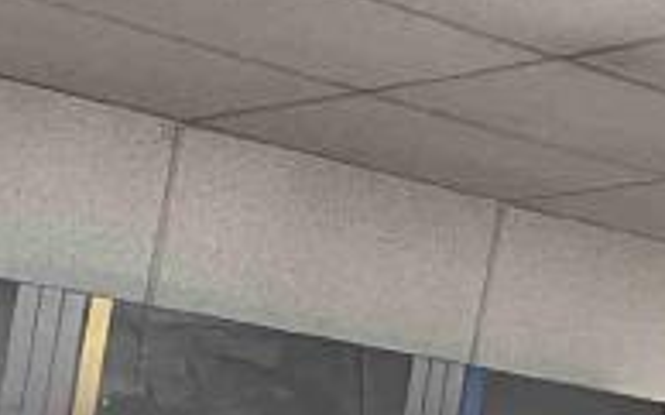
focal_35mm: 182
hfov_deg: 11.3
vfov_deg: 6.7
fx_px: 3297
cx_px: 843
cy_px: 1077
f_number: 1.6
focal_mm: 4.2
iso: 100
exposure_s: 1/50
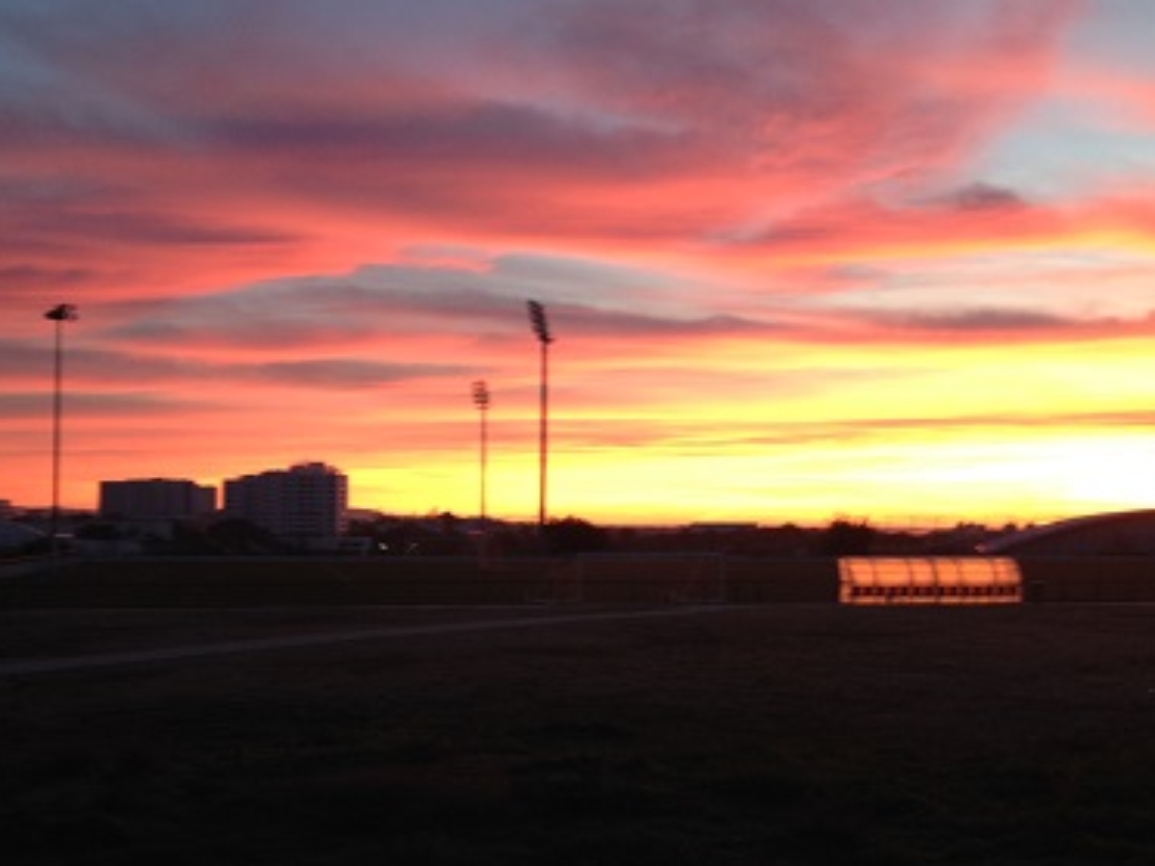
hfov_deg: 40.4
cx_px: 509
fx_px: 1568
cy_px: 498
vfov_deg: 30.8
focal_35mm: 47
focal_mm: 4.28
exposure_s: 1/20
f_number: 2.4
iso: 50
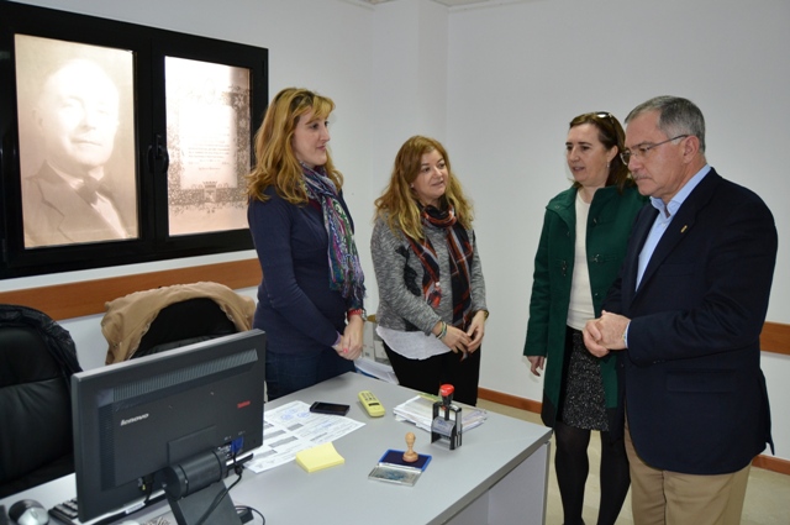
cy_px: 262
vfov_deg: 47.8
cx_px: 395
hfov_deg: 67.4
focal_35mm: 27
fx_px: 592
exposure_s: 1/80
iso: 400
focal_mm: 18
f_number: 4
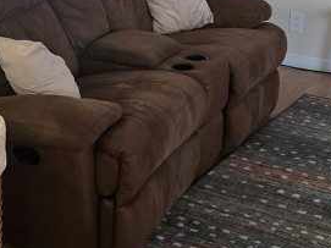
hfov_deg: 22.3
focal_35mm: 87
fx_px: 832
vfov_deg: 16.5
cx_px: 73
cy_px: -11
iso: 1000
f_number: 1.8
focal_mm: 5.4
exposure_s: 1/120
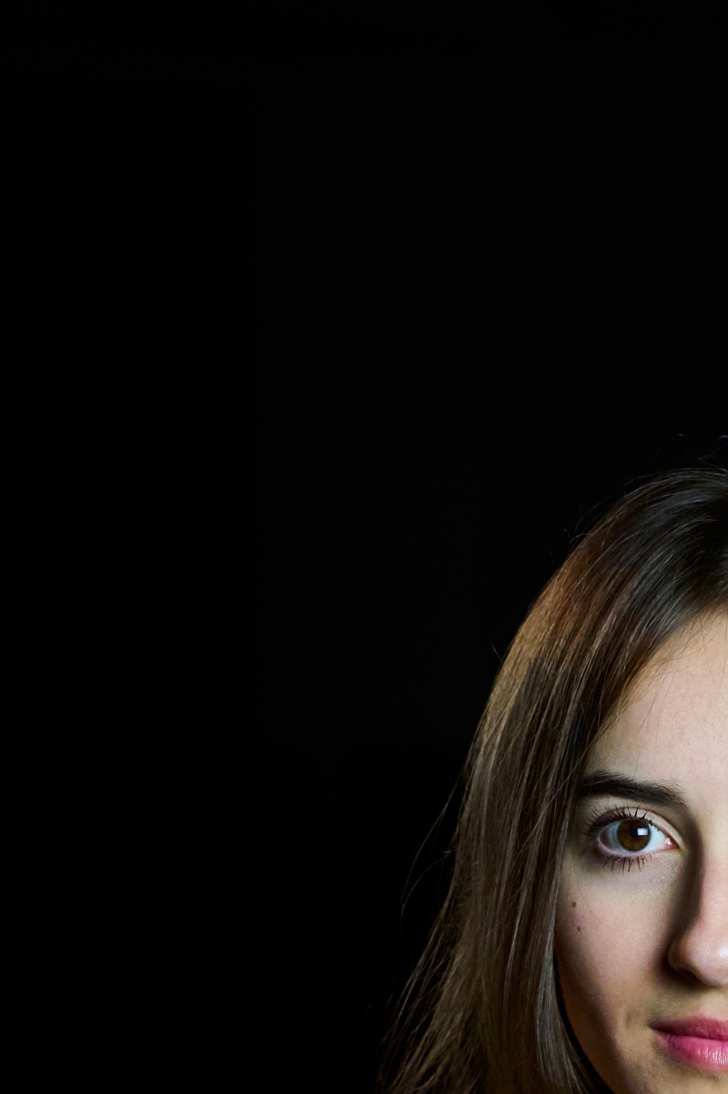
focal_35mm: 174
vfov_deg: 11.6
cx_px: 850
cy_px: 1308
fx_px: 5284
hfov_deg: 7.8
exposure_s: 1/400
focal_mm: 70
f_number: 5
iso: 4000
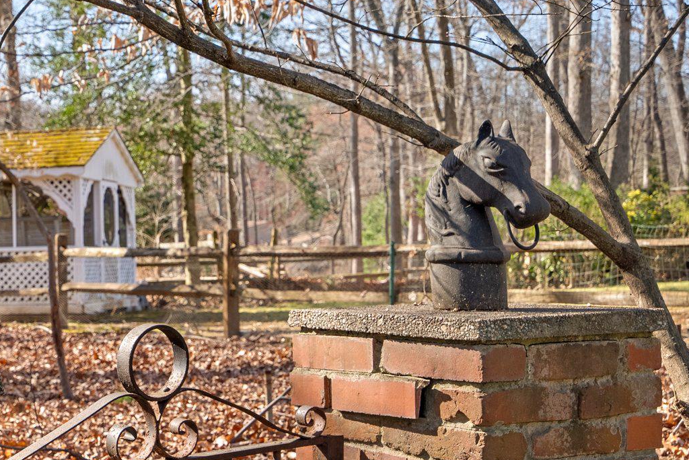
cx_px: 143
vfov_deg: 19.5
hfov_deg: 28.3
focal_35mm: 70
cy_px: 269
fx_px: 1340
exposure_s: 1/40
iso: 320
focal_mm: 35
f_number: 8
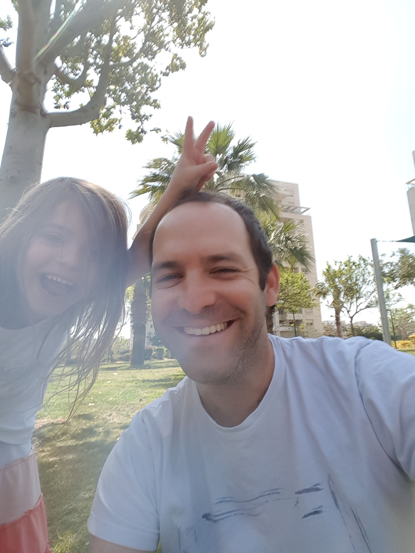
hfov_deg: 63.4
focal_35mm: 21
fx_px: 336
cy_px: 276
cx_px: 208
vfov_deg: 79.0
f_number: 1.7
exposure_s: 1/804
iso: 50
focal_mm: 2.1
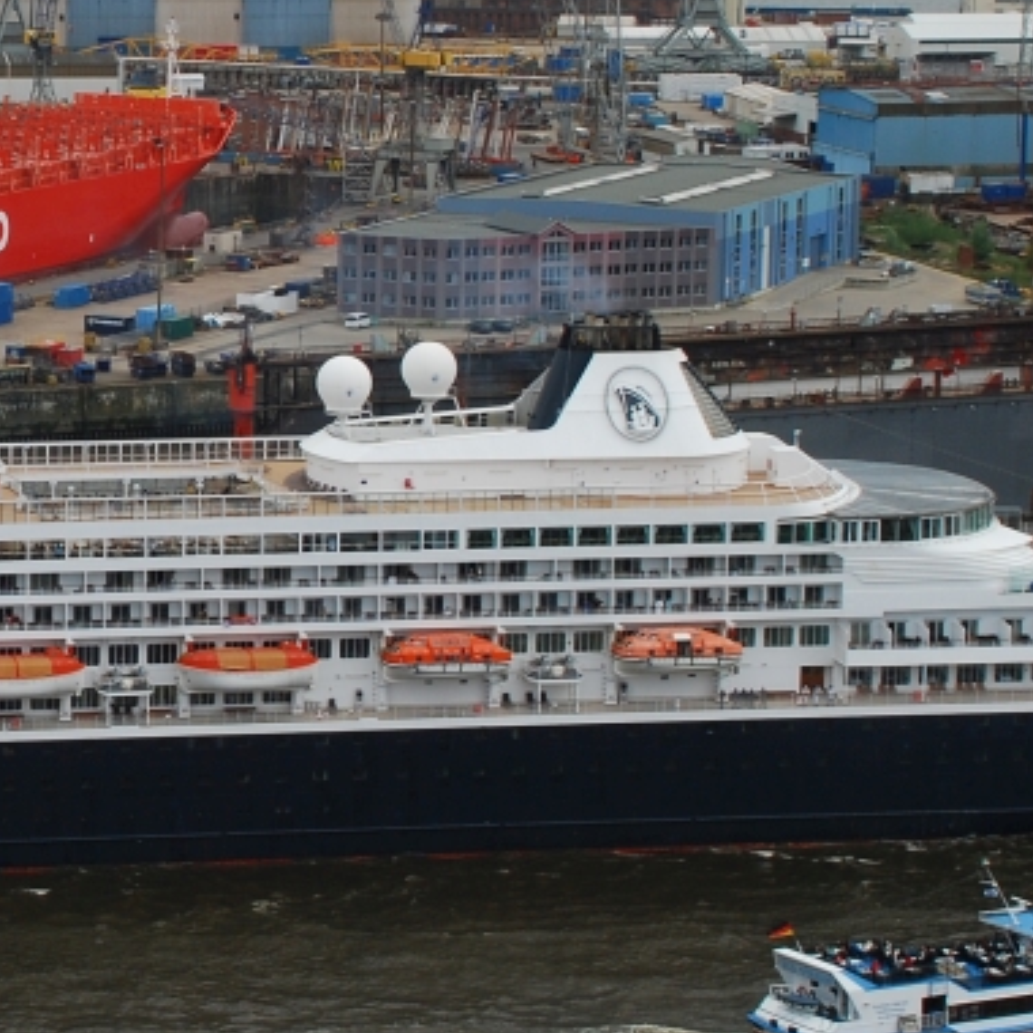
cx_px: 24
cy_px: 469
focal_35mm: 110
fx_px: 3714
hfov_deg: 15.6
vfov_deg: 15.8
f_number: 10
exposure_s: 1/200
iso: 200
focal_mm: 32
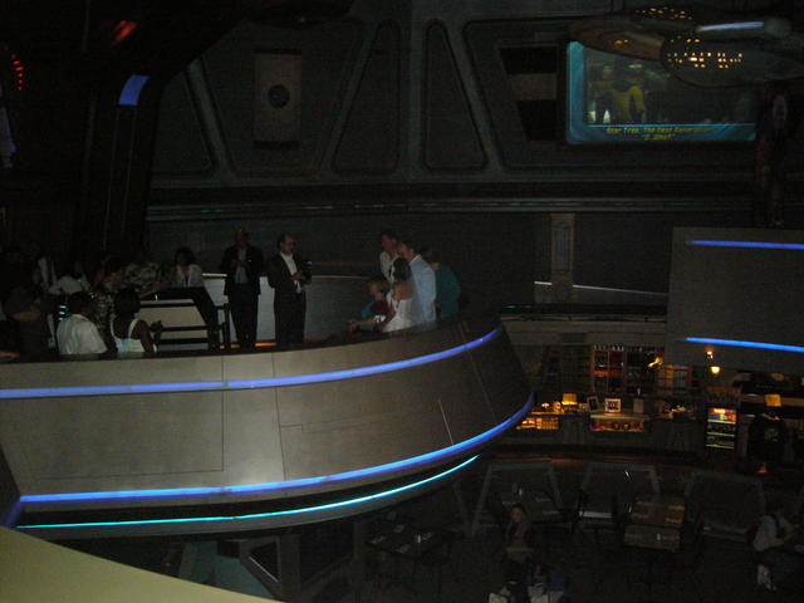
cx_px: 402
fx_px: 813
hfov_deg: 52.6
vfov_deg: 40.7
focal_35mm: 35
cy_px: 302
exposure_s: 1/60
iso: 400
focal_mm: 5.8
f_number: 2.8
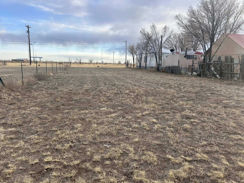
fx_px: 183
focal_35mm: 26
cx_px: 122
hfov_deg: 67.3
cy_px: 92
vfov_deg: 53.1
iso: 50
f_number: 1.5
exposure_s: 1/932
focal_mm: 5.7
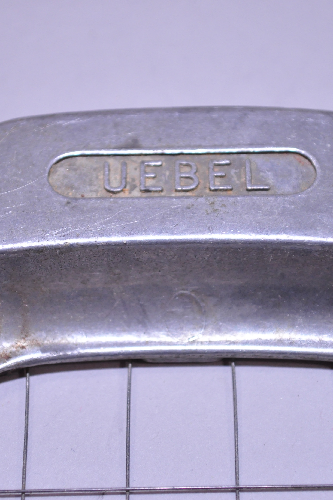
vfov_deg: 16.4
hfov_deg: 11.0
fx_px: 1731
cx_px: 172
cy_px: 250
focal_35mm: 125
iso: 800
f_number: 5.6
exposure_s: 1/125
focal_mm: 55
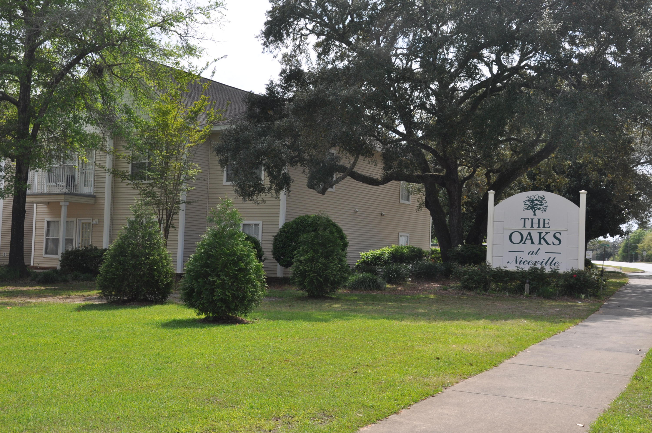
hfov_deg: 46.5
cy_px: 216
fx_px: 760
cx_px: 326
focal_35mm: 42
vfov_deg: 31.8
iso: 200
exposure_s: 1/200
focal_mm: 28
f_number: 7.1
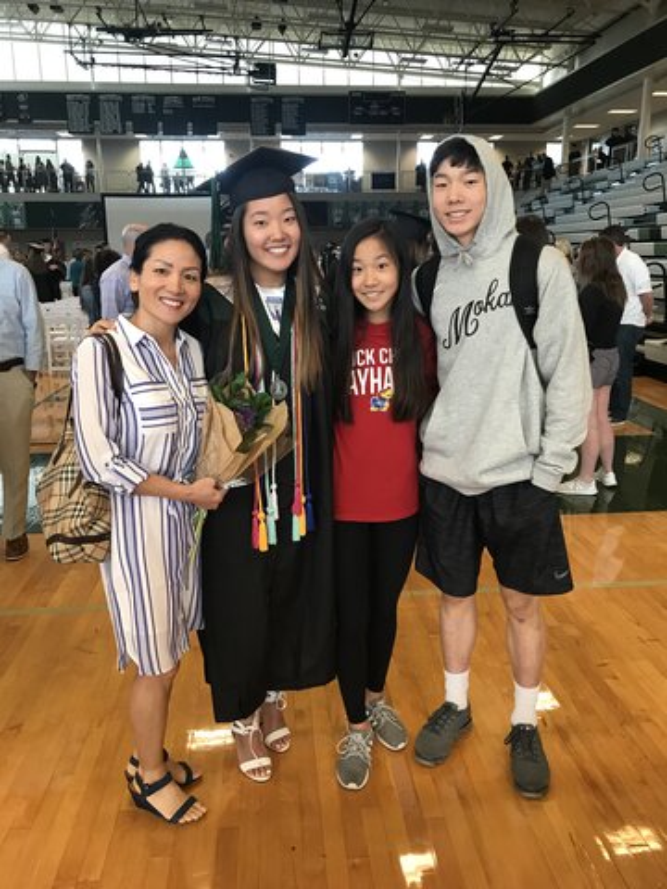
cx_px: 334
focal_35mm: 28
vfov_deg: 63.4
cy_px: 444
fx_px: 719
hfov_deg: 49.7
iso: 32
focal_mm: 3.99
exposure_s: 1/30
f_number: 1.8
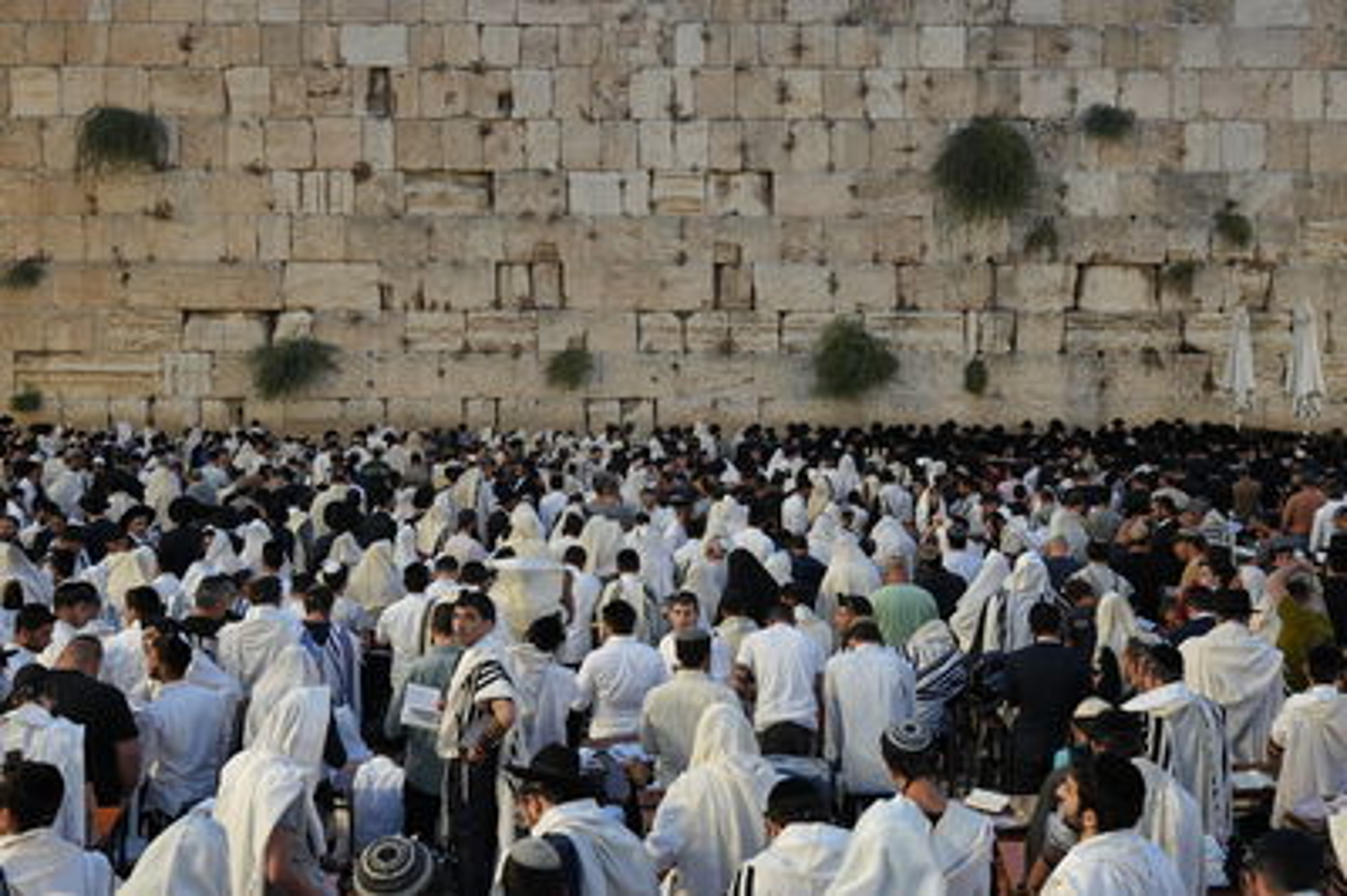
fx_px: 1570
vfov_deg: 31.8
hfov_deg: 46.4
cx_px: 674
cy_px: 448
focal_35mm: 42
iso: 1000
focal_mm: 28
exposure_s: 1/160
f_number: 4
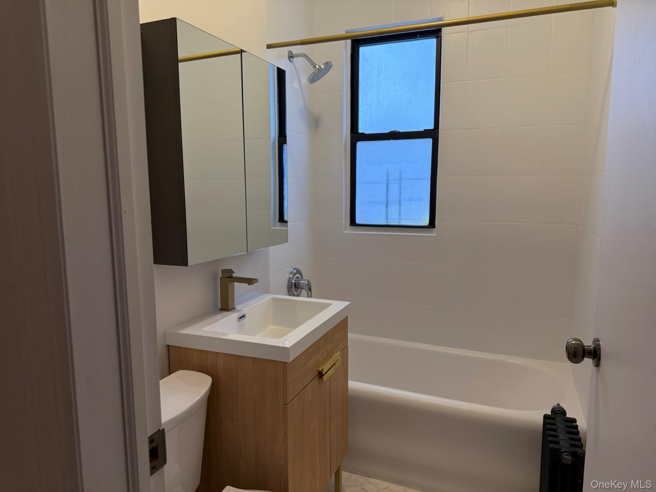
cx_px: 328
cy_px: 246
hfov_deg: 71.6
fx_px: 455
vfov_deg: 56.8
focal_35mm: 24
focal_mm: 6.76
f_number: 1.78
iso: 160
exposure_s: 1/232
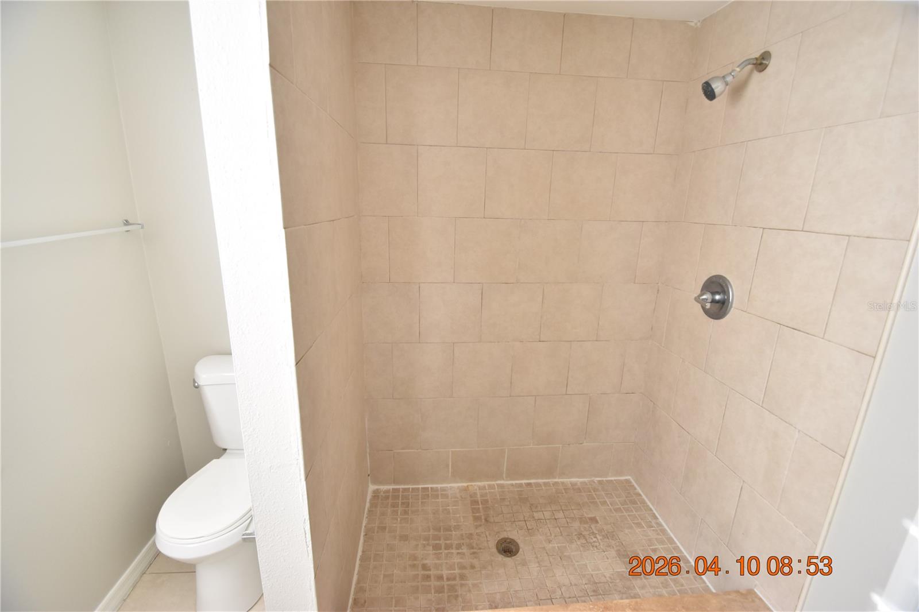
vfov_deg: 77.3
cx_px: 460
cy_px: 306
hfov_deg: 100.4
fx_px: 383
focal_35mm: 15
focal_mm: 10
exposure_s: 1/180
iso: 800
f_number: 3.5
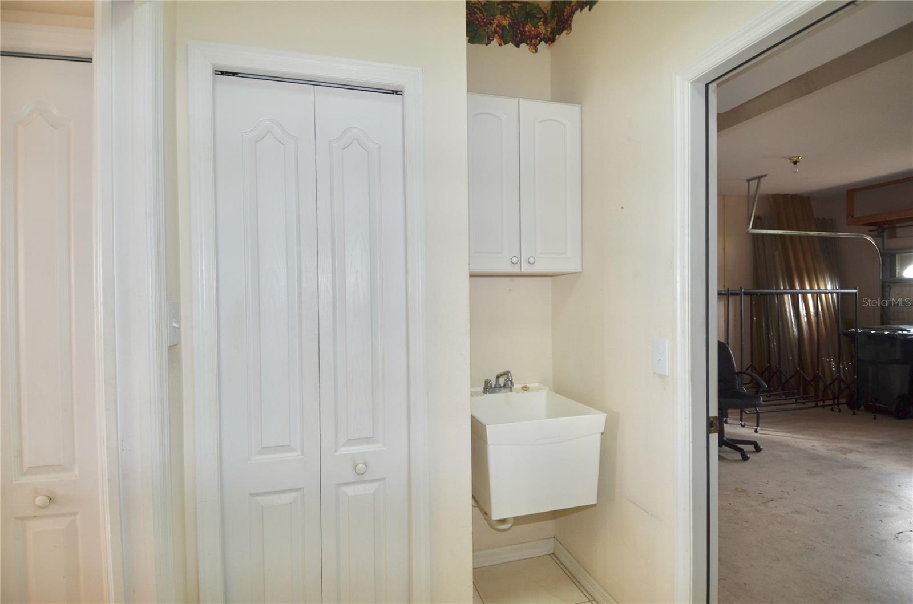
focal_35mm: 36
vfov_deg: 36.7
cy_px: 302
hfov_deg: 53.2
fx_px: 911
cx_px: 456
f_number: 4
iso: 280
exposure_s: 1/60
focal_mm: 24
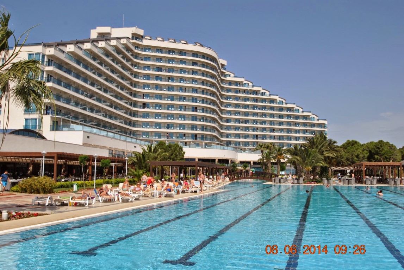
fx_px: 405
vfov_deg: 37.0
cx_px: 202
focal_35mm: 36
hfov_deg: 53.1
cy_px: 135
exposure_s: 1/320
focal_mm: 24
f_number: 9
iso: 100
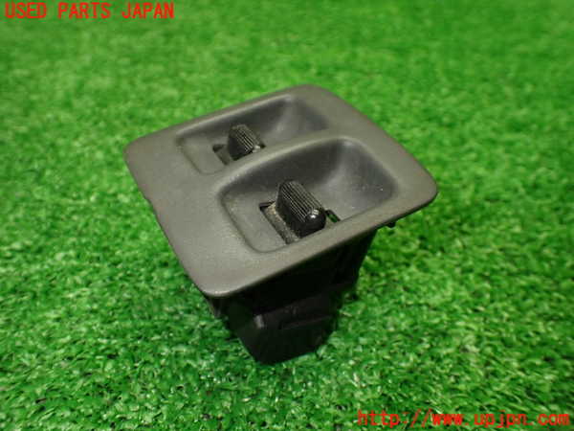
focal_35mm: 30
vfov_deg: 46.8
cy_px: 216
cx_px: 287
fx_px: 497
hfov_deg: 60.0
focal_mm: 5.4
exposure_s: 1/125
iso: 400
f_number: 2.3
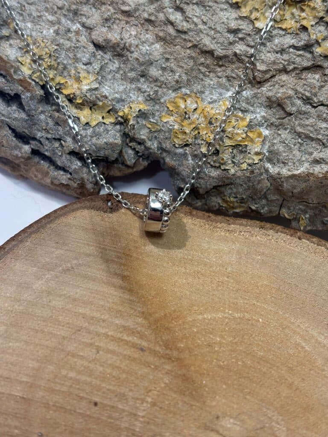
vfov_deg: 36.8
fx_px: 657
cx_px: 164
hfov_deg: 28.0
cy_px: 218
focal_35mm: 52
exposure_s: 1/50
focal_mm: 5.96
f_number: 1.6
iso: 50
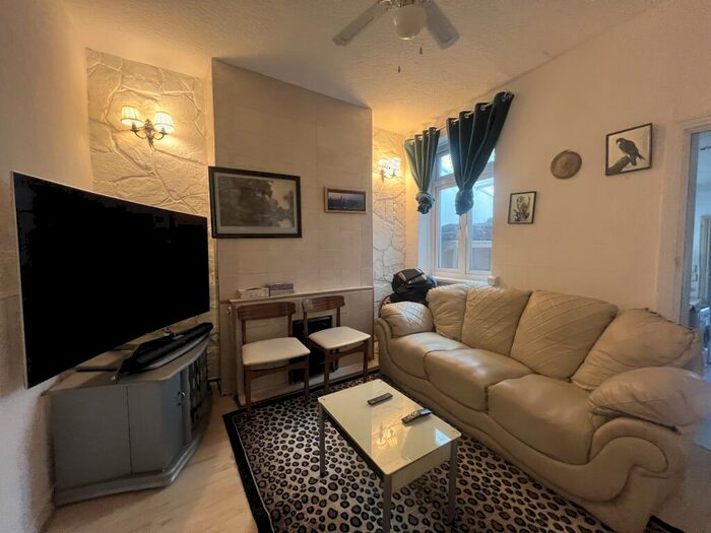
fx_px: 267
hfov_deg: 106.2
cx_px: 356
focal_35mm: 13
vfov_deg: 89.9
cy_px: 266
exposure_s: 1/50
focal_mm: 1.57
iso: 500
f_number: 1.8
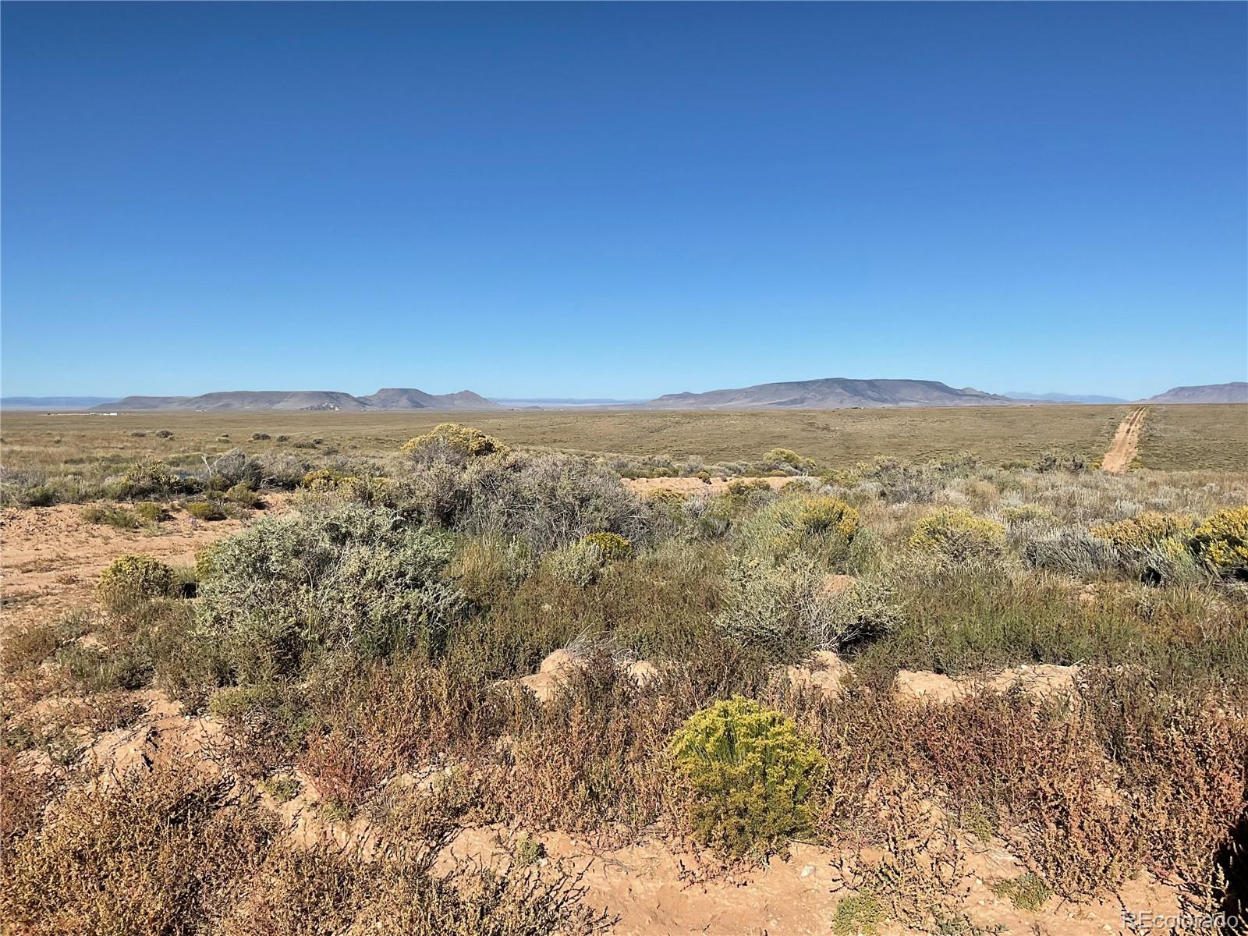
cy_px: 468
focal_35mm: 29
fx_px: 1046
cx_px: 624
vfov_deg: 48.2
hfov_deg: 61.7
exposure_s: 1/2801
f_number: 1.8
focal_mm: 3
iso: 16
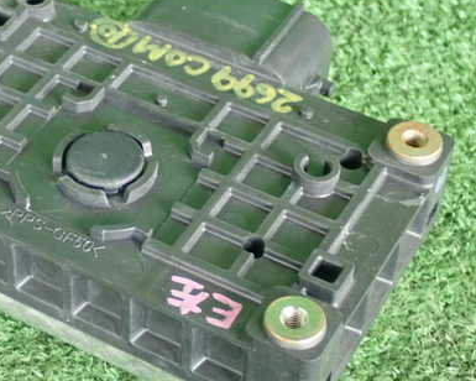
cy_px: 194
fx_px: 1395
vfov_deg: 15.5
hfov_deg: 19.2
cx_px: 108
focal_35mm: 99
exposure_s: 1/60
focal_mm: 11.78
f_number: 3.8
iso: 800
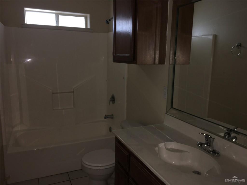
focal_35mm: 29
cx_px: 124
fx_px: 207
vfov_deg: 48.2
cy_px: 92
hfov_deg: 61.7
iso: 32
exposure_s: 1/16
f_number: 2.2
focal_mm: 4.15
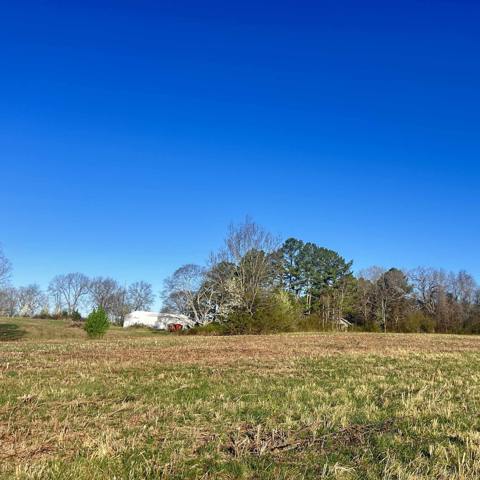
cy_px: 241
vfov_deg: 52.5
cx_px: 294
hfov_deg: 52.1
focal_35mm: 31
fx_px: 486
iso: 50
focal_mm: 5.7
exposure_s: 1/2299
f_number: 1.5
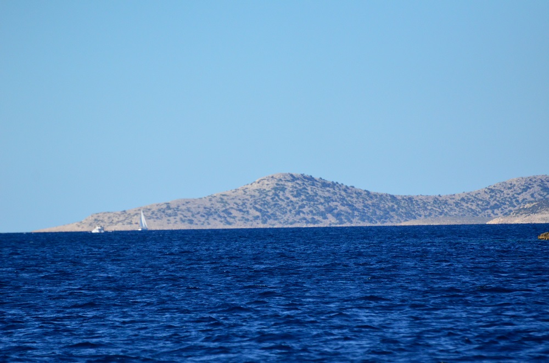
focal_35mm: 405
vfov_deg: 3.4
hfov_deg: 5.1
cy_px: 182
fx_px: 6162
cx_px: 274
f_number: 5.6
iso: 1400
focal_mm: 270
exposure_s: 1/8000
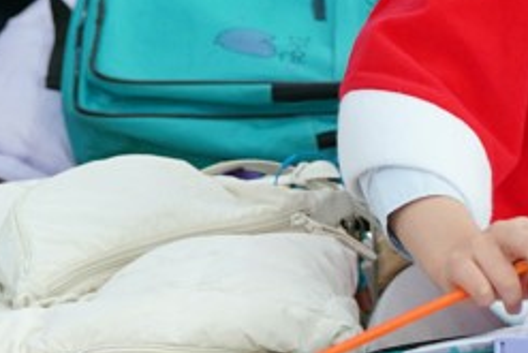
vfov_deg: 3.6
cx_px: 639
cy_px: 113
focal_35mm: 379
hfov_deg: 5.4
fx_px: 5562
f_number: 4
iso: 1000
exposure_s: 1/160
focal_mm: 104
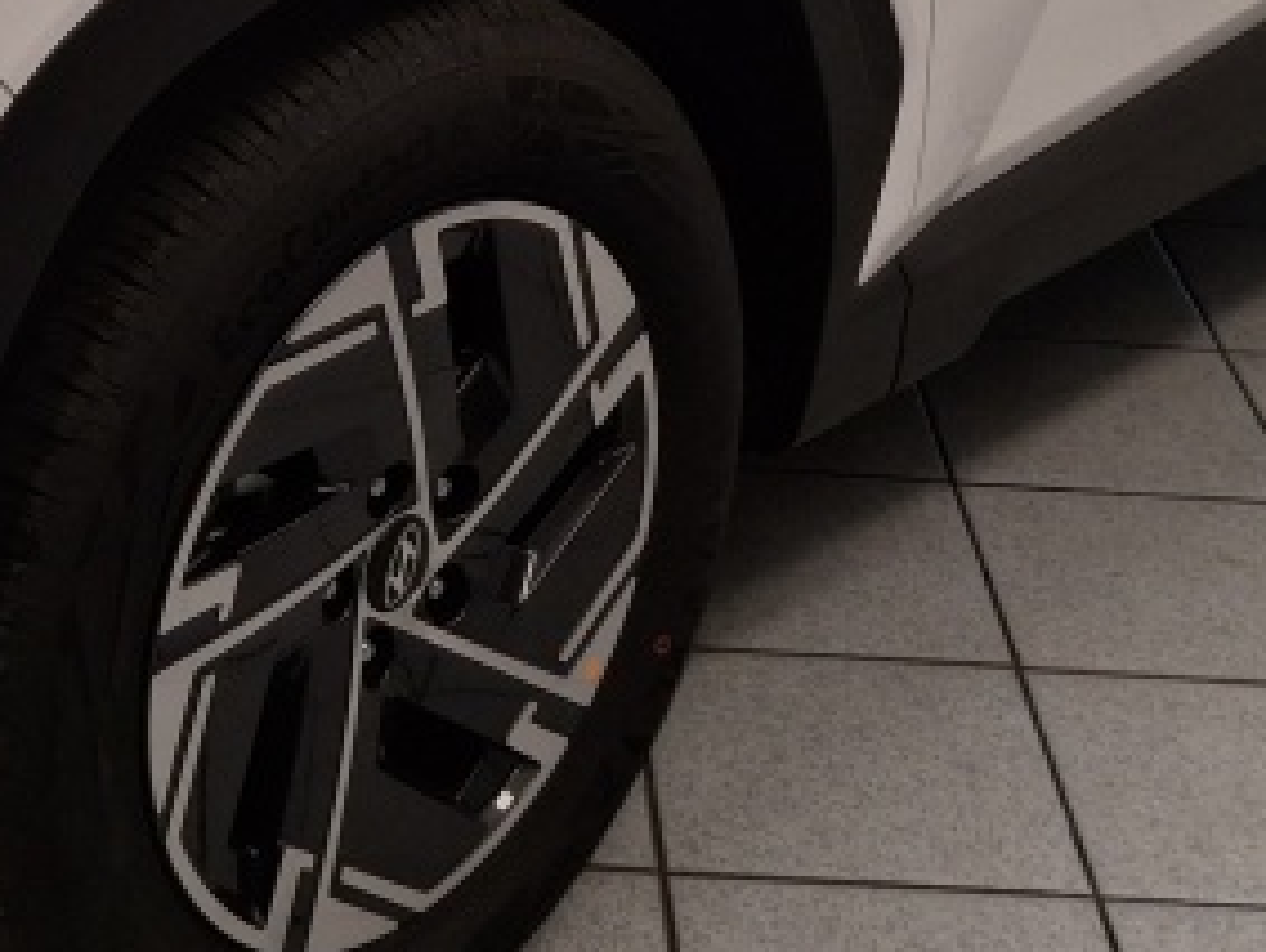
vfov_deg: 15.4
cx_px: 161
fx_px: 3296
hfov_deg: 21.3
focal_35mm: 90
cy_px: -378
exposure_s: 1/144
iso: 32
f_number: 1.8
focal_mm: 4.69
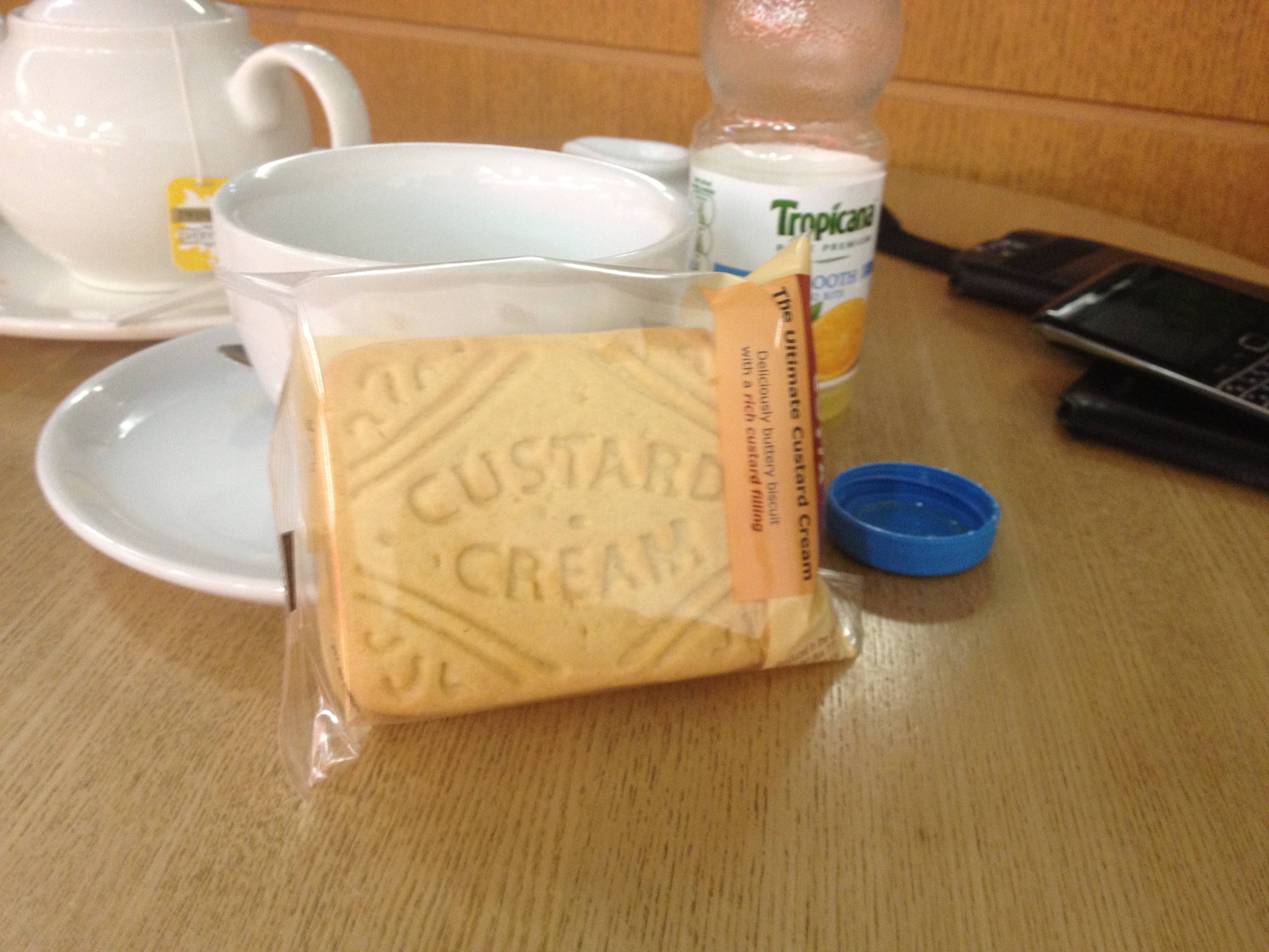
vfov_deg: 40.7
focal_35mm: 35
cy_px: 476
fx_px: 1283
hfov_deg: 52.6
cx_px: 634
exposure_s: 1/20
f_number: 2.4
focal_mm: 4.28
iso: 200
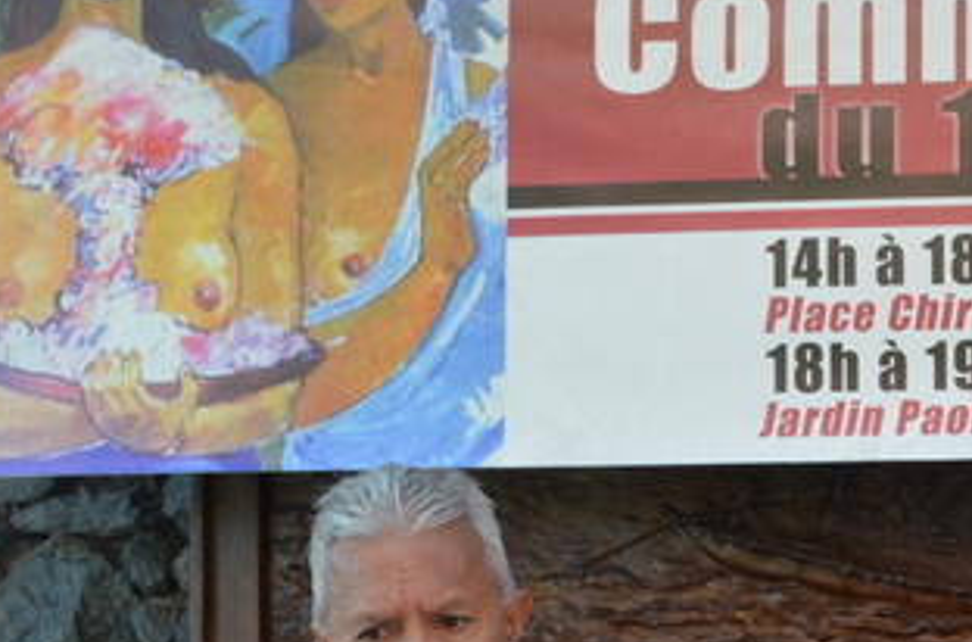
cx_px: 1031
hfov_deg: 24.8
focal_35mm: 77
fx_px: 2073
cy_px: 614
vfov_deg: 17.3
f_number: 10
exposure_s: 1/320
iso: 1600
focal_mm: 20
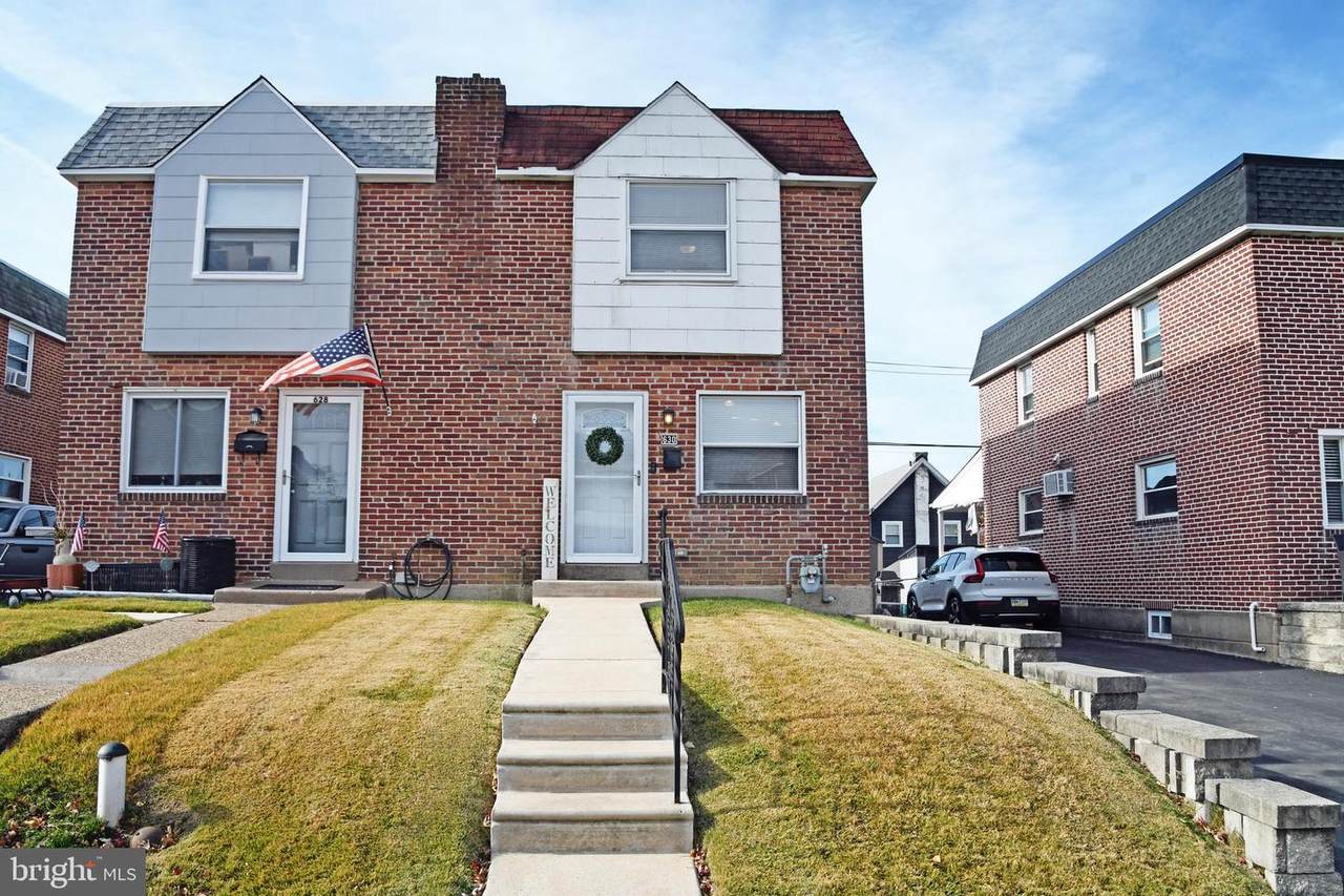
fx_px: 1008
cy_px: 448
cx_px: 672
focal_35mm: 27
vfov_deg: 47.9
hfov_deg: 67.4
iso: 100
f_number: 11
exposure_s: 1/160
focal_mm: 18
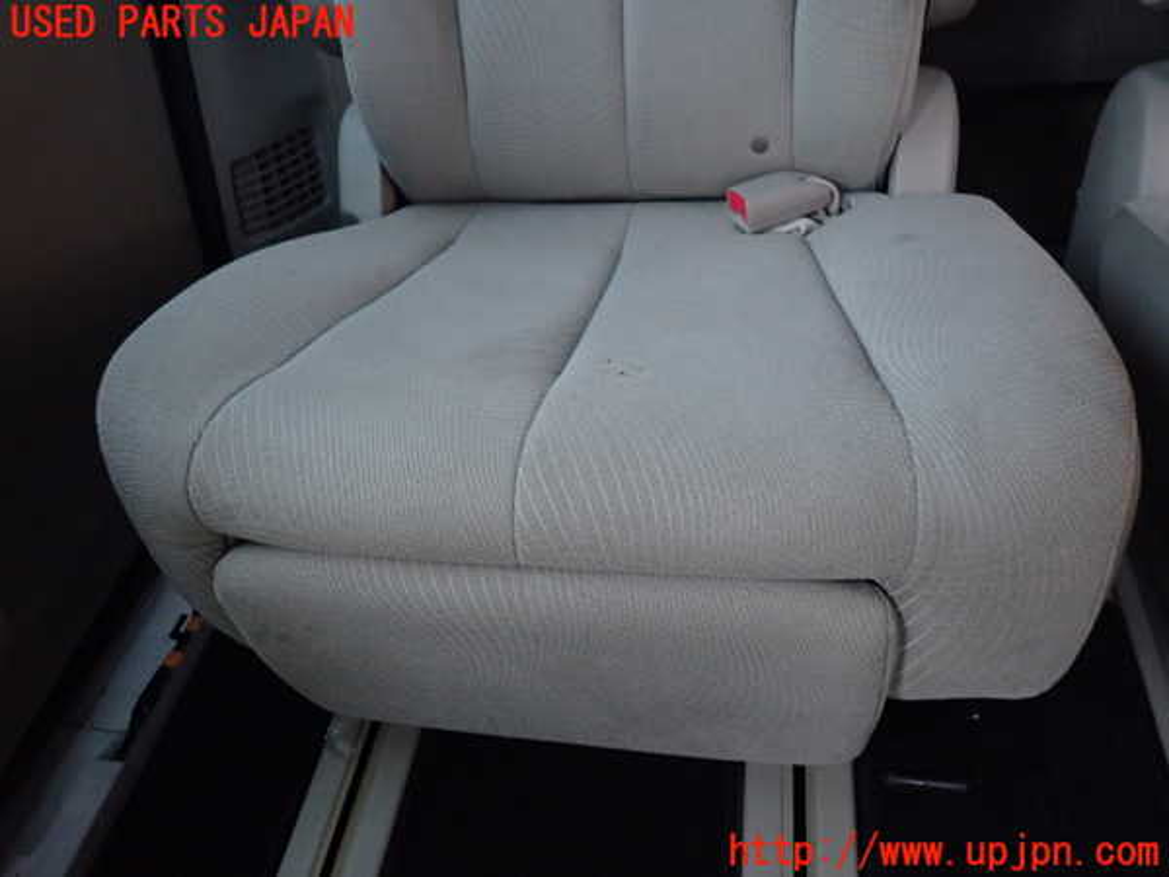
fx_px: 844
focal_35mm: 25
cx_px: 584
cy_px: 438
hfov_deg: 69.4
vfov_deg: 54.9
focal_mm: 4.5
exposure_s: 1/30
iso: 640
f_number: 2
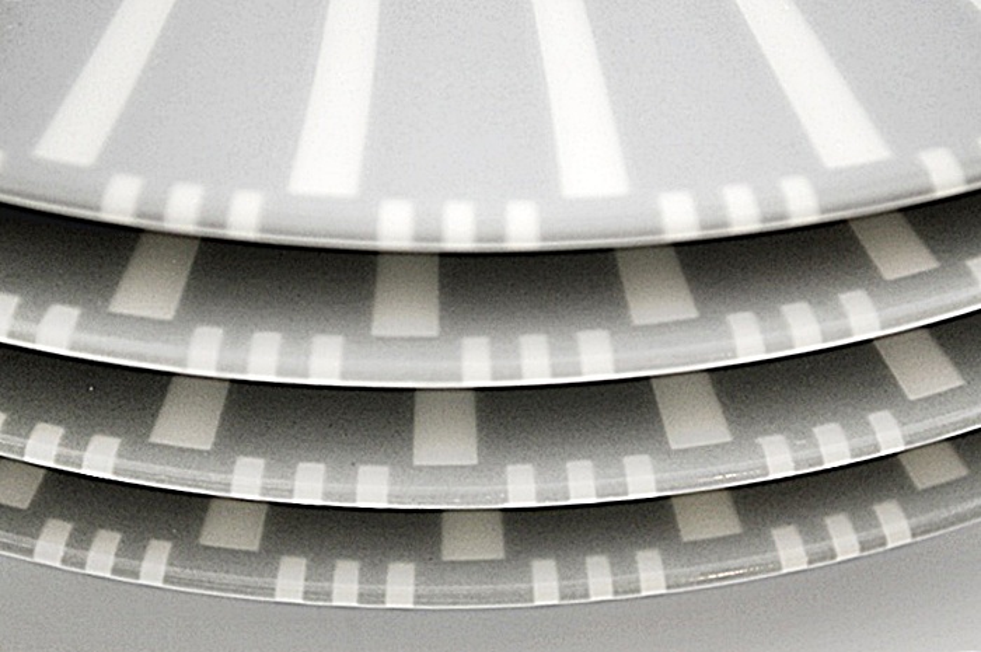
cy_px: 326
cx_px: 490
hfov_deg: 24.6
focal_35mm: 82
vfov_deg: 16.5
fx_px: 2245
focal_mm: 55
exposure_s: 1/80
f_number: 5.6
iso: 400
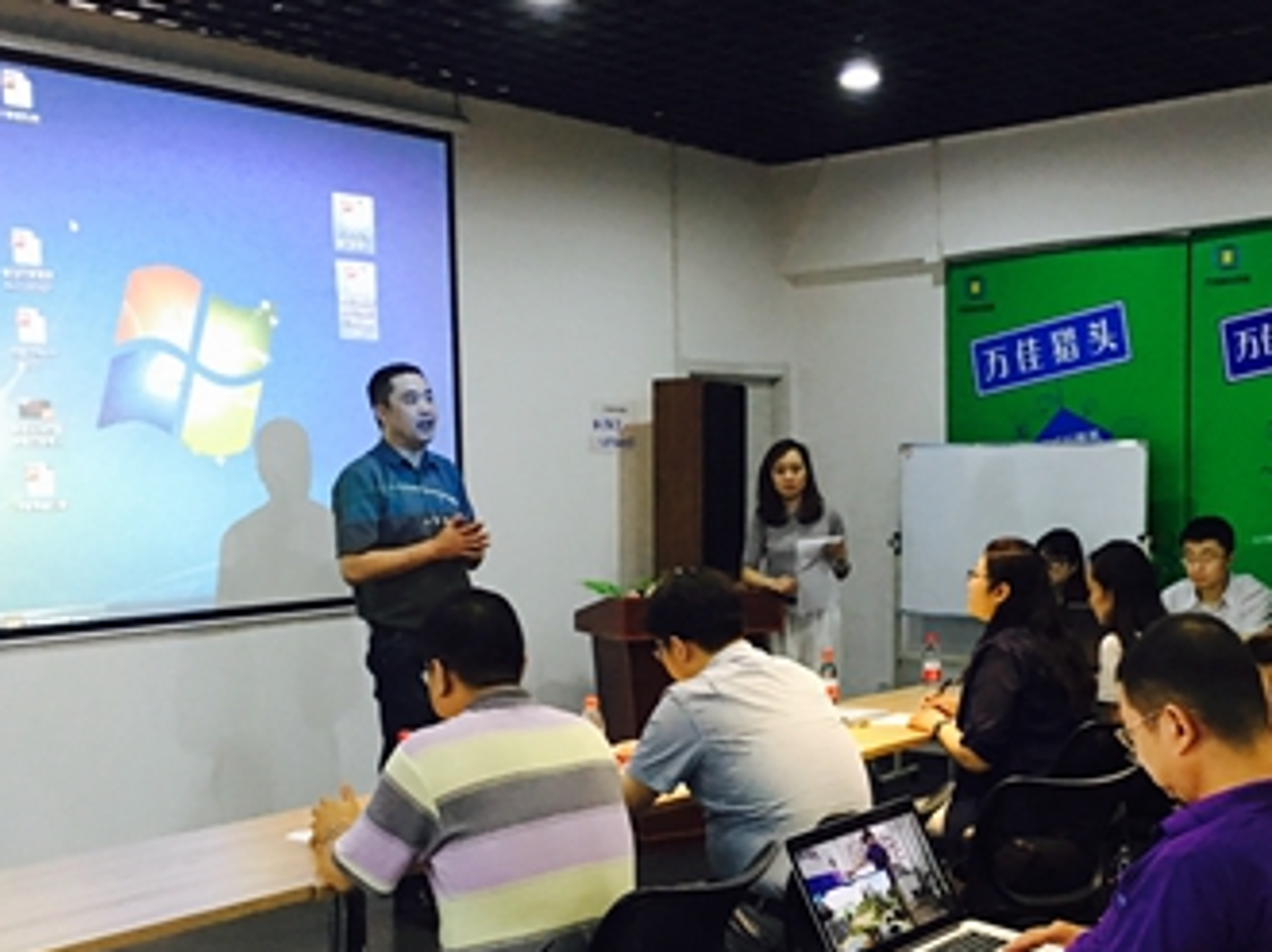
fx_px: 1616
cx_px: 779
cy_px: 630
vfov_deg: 32.6
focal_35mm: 44
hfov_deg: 42.7
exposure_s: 1/10
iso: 80
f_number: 2.2
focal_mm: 4.15
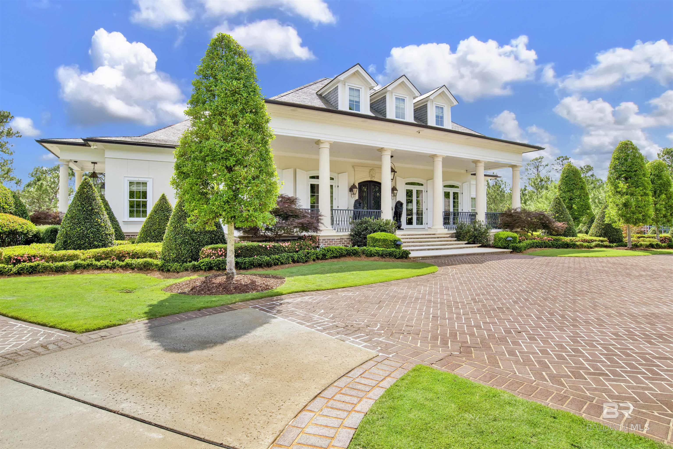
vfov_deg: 67.4
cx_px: 336
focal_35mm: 18
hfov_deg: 90.0
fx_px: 336
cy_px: 224
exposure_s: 1/200
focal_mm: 18
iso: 200
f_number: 11
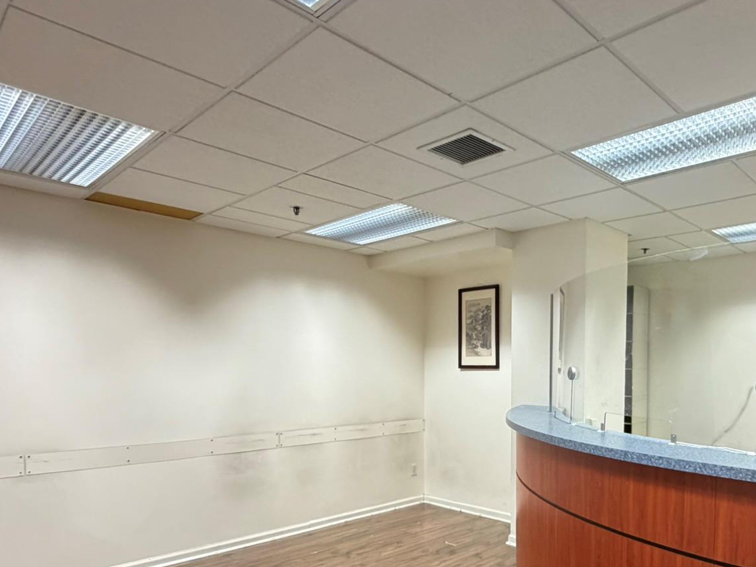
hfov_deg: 66.9
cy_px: 396
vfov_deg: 53.3
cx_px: 523
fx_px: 546
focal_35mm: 25
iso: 400
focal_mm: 2.22
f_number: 2.2
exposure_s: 1/60
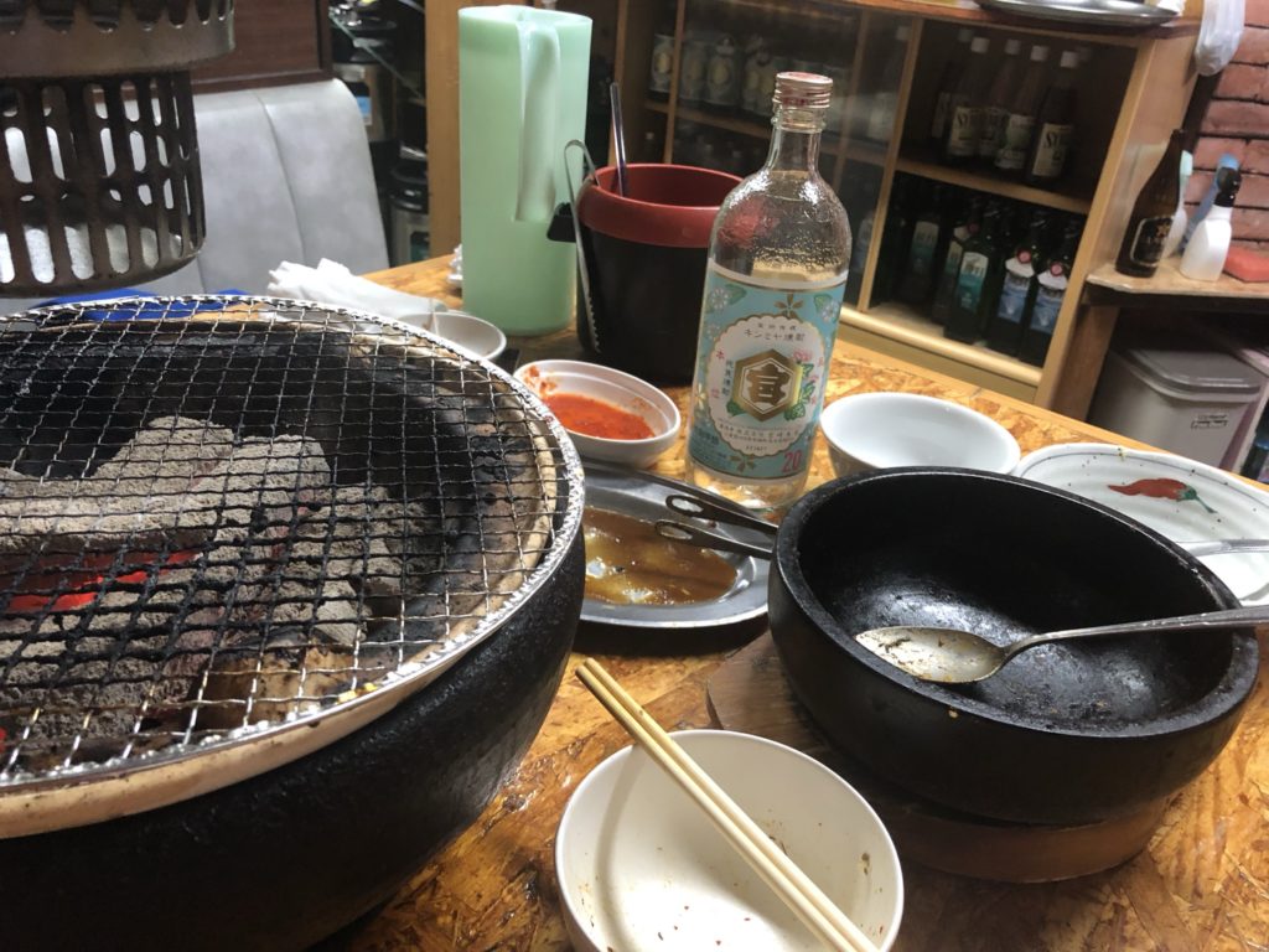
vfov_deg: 49.7
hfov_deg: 63.4
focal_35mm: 28
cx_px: 634
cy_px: 476
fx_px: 1026
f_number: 1.8
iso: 100
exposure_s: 1/13
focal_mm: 3.99
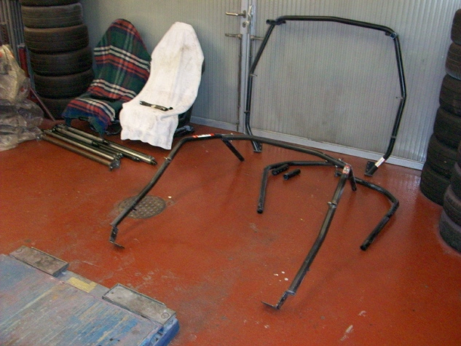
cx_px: 230
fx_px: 453
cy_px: 173
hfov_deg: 53.9
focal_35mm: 34
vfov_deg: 41.8
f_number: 2.8
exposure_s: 1/60
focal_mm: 5.7
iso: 320
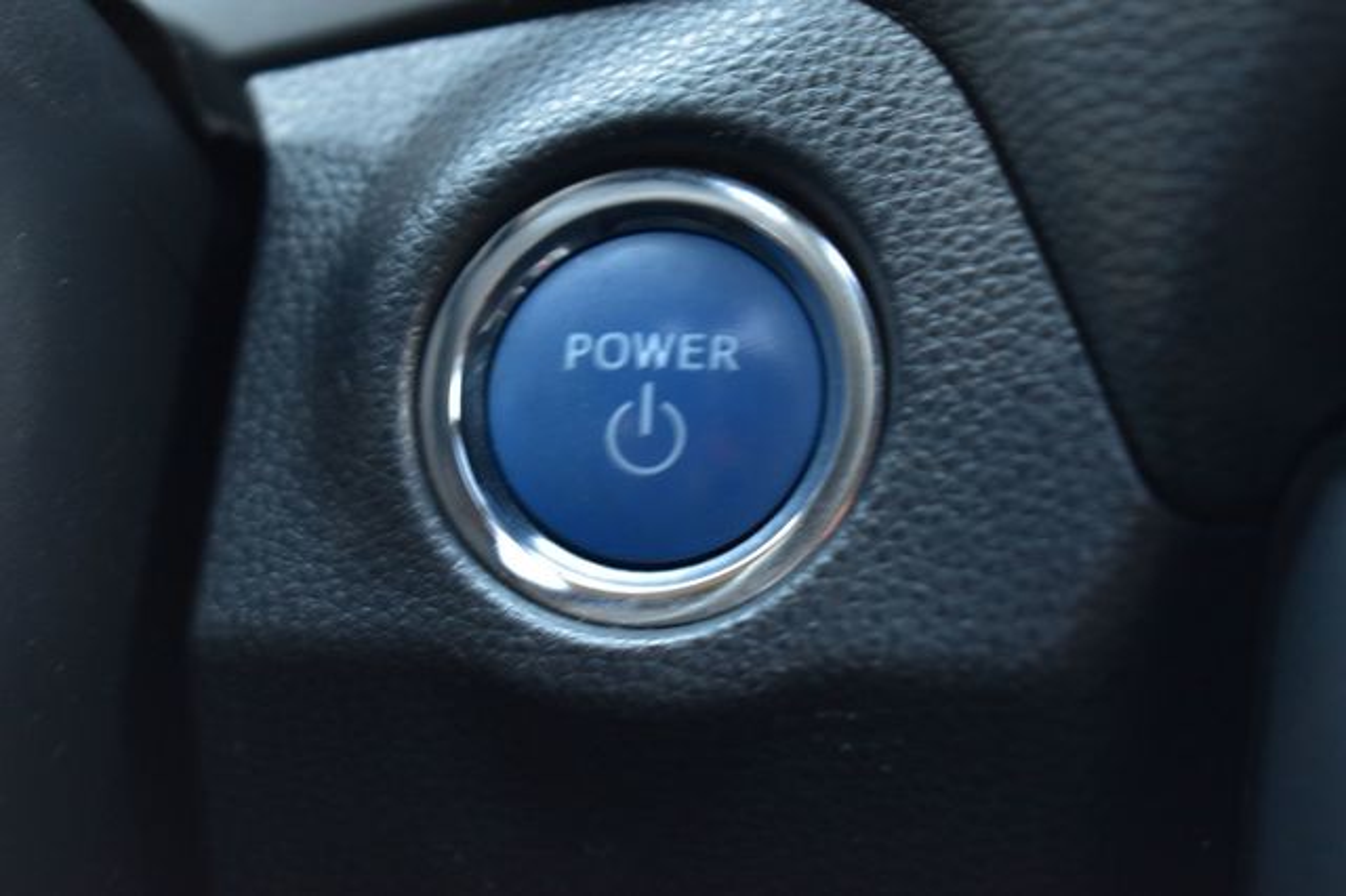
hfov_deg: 24.6
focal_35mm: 82
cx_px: 673
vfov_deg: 16.5
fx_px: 3083
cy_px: 448
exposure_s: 1/8
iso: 1600
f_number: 5.6
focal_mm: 55
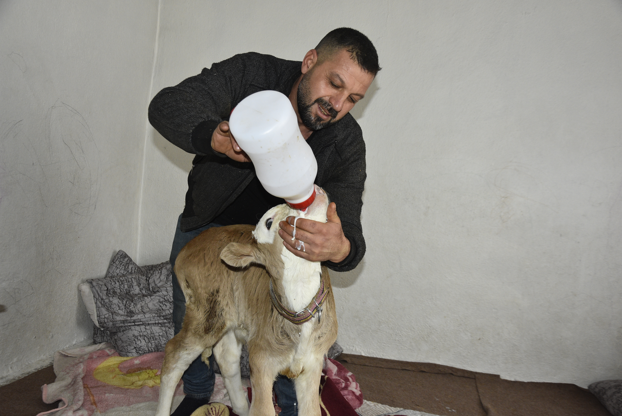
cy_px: 208
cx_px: 311
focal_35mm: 33
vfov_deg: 40.0
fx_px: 571
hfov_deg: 57.2
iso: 1000
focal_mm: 22
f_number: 5
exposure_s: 1/100
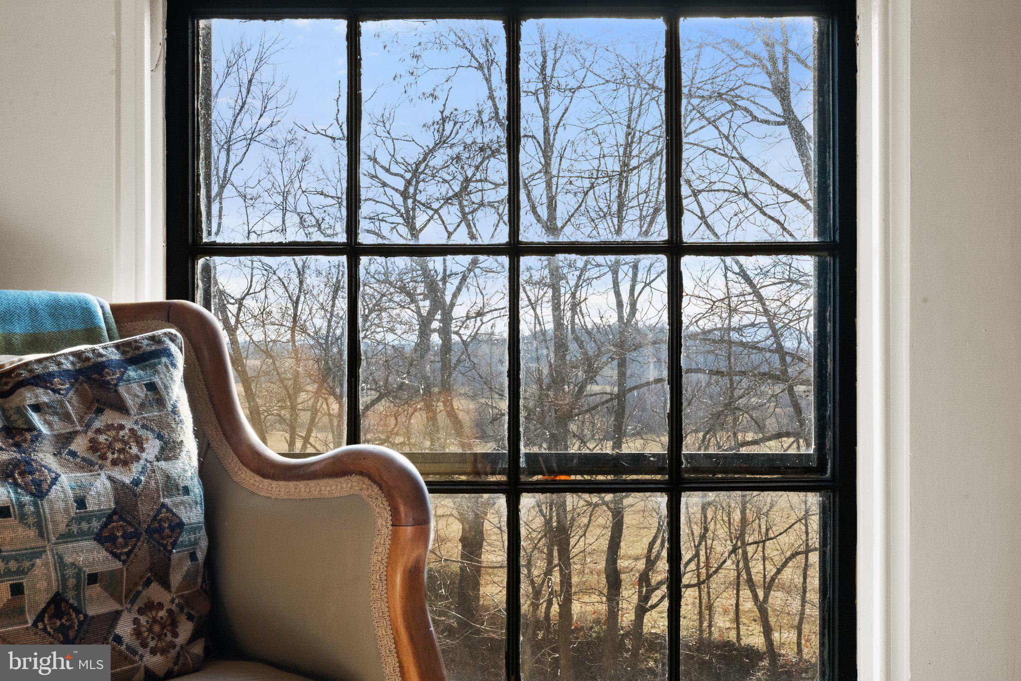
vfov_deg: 38.9
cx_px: 510
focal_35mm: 34
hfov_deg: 55.8
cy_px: 340
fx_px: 965
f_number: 16
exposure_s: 1/20
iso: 640
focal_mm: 34
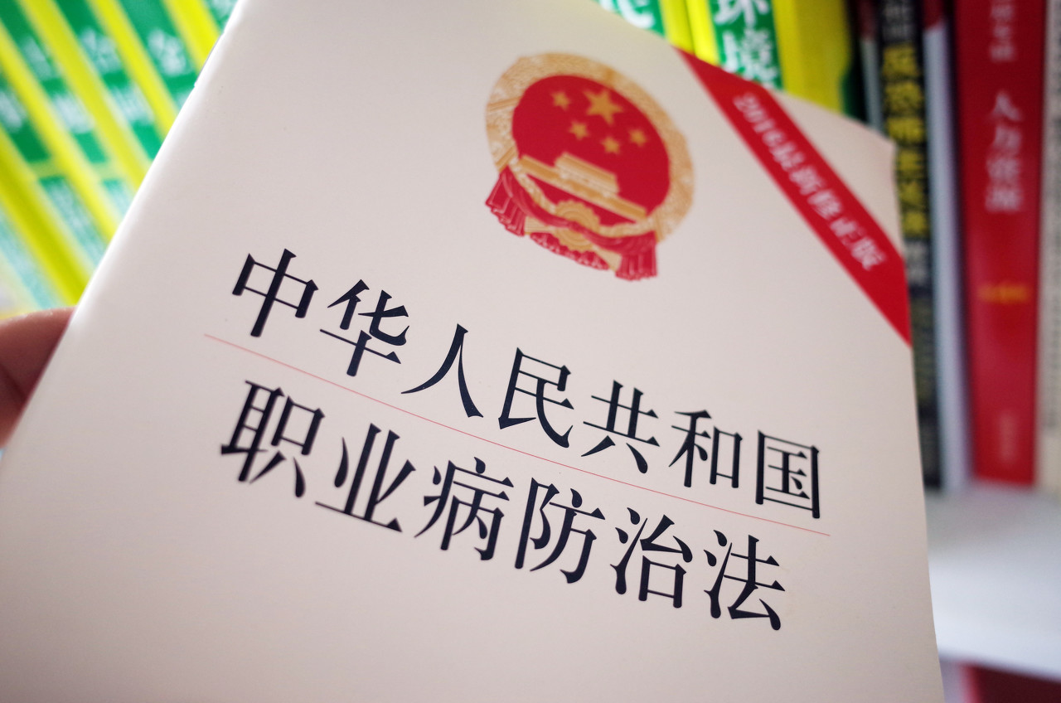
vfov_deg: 46.2
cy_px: 352
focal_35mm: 28
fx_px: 824
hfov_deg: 65.6
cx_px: 530
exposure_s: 1/125
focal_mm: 18.3
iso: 400
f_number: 2.8
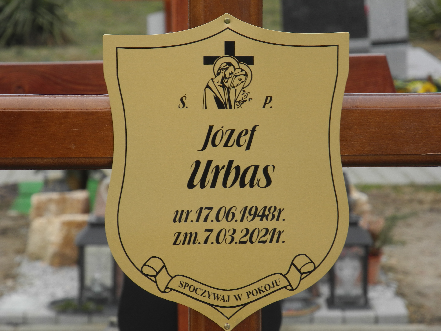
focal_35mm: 200
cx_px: 220
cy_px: 166
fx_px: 2548
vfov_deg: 7.4
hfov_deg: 9.9
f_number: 5.6
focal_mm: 42.6
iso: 100
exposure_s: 1/60
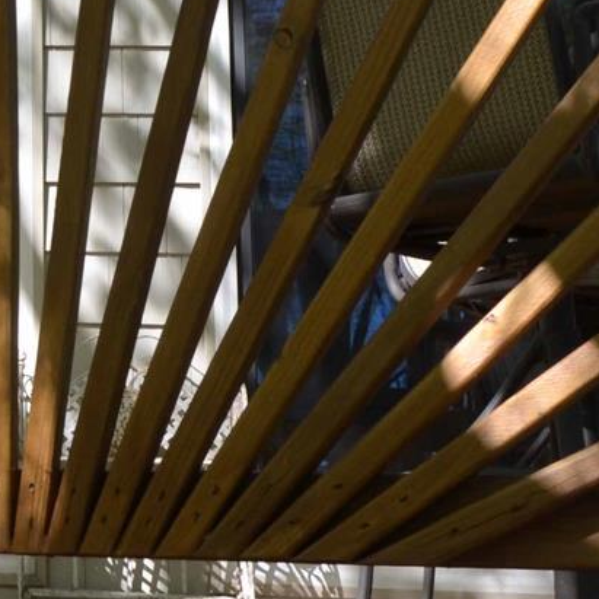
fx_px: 2232
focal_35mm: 114
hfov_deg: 13.9
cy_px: -124
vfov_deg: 14.8
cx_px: -427
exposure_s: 1/180
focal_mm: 18
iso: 200
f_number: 6.7
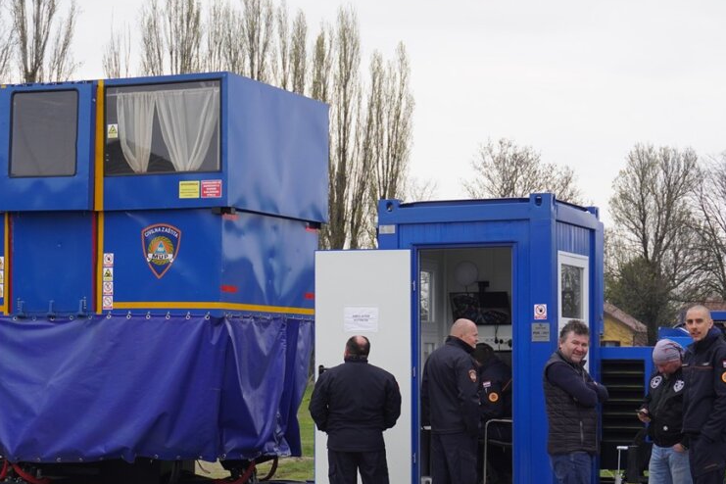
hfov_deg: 26.4
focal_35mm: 77
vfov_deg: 17.8
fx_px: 1546
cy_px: 293
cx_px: 306
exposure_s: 1/500
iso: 320
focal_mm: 37
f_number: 5.6
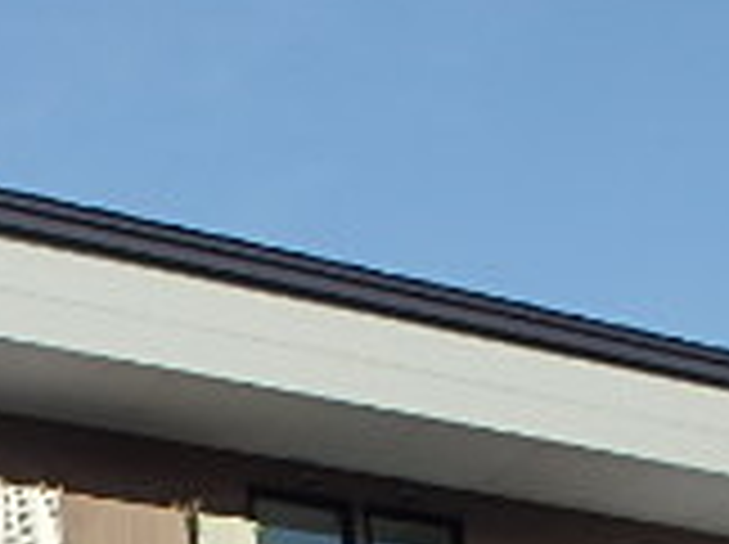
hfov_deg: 22.5
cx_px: -36
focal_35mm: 83
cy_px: 872
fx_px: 1745
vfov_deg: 15.9
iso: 125
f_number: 6
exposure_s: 1/500
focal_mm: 3.7
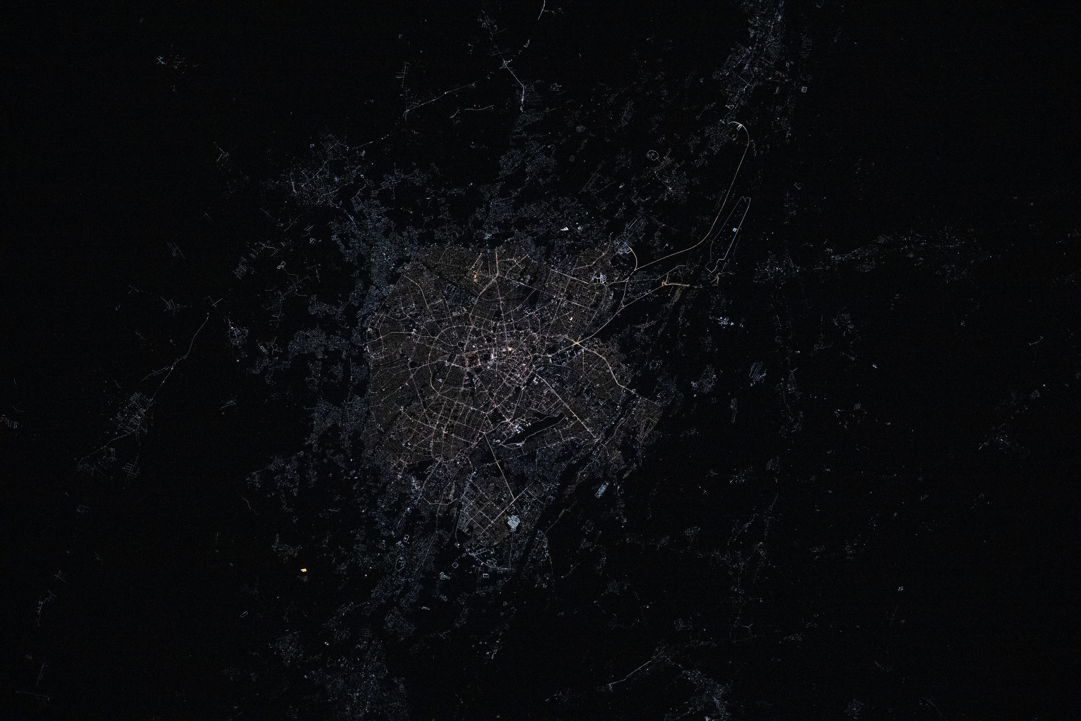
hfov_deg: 10.3
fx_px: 6005
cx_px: 540
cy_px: 360
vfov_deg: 6.9
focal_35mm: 200
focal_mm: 200
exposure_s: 1/250
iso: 25600
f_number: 2
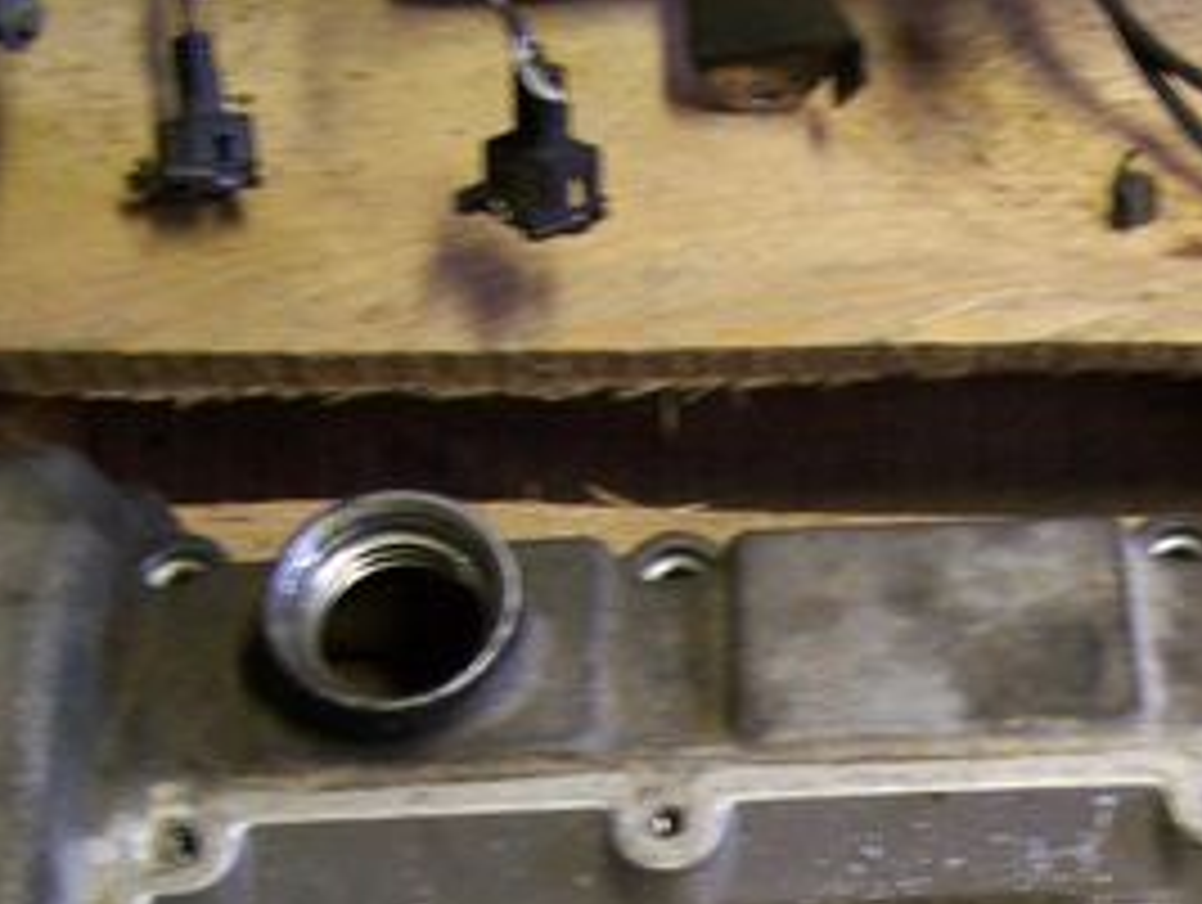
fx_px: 3164
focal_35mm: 91
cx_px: 1148
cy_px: 1077
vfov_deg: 15.7
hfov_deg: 20.9
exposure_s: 1/10
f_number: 2.8
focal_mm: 6.3
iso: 160
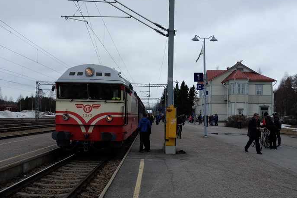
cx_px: 151
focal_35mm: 38
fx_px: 314
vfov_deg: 35.0
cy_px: 108
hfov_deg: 50.7
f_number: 5.6
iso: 200
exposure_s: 1/350
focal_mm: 22.3
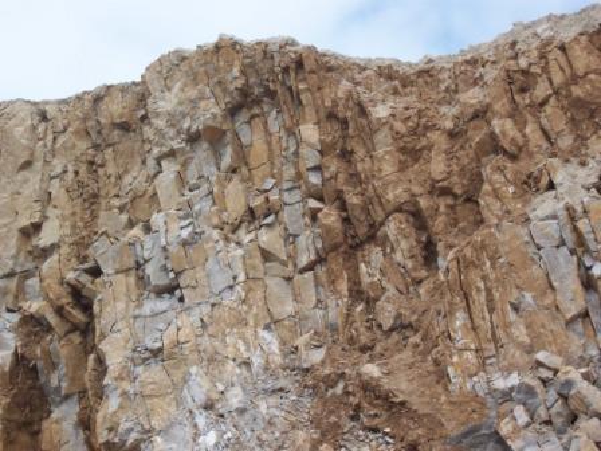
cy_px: 226
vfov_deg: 11.5
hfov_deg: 15.3
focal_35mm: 129
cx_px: 300
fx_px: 2240
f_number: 6.7
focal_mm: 20
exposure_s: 1/250
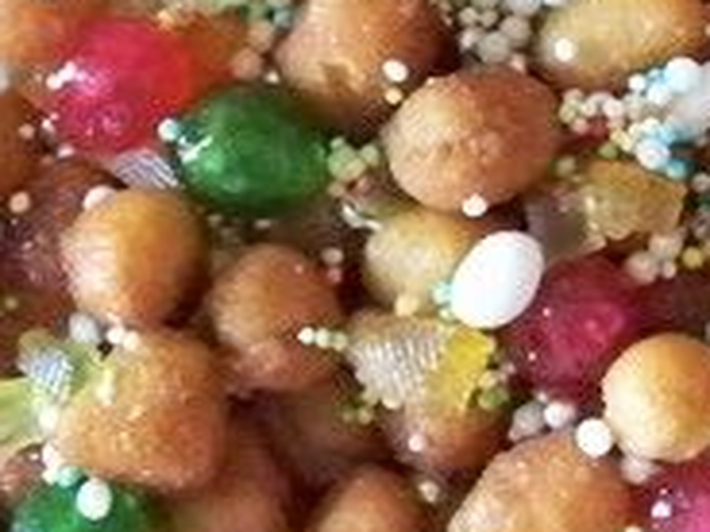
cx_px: 610
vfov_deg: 12.1
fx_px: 2502
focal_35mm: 122
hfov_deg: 16.0
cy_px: 220
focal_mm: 6.3
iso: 3200
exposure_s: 1/60
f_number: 3.1
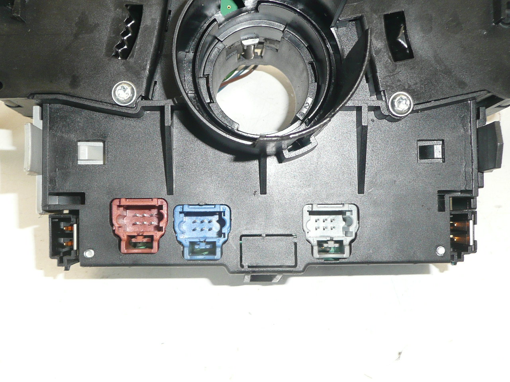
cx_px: 255
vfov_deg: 32.2
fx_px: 663
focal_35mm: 45
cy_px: 191
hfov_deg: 42.1
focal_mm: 4.9
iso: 100
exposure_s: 1/50
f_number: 3.4
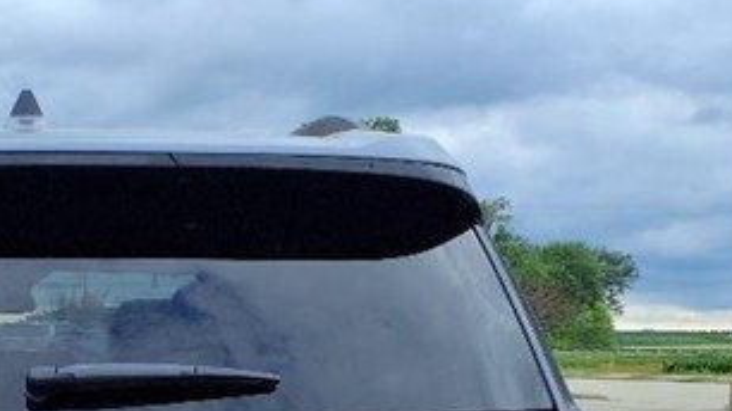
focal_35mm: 77
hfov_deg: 26.1
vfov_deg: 14.8
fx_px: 1494
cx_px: -2
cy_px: 564
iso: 40
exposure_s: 1/714
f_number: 1.9
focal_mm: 3.58
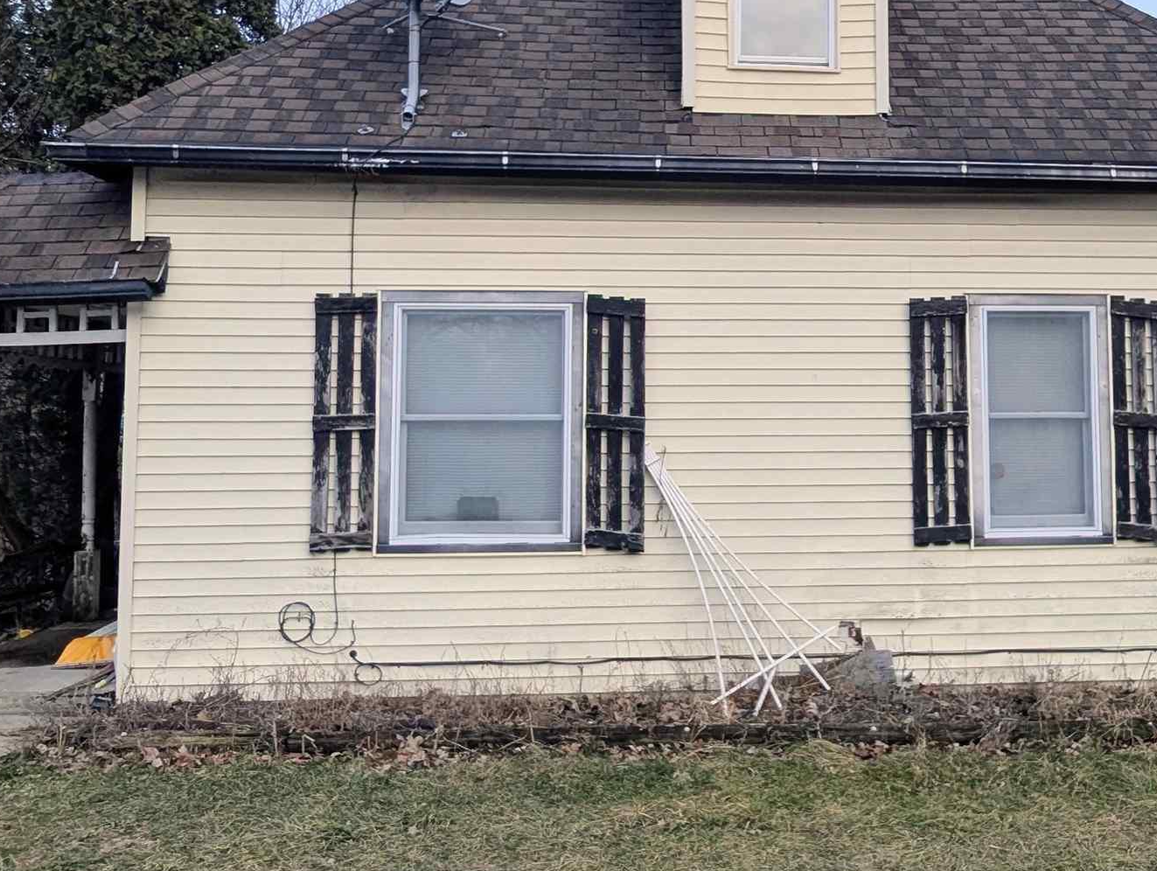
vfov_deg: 38.6
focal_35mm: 37
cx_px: 780
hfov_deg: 49.1
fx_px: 1238
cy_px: 346
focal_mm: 2.35
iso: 52
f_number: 2.2
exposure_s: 1/79.7
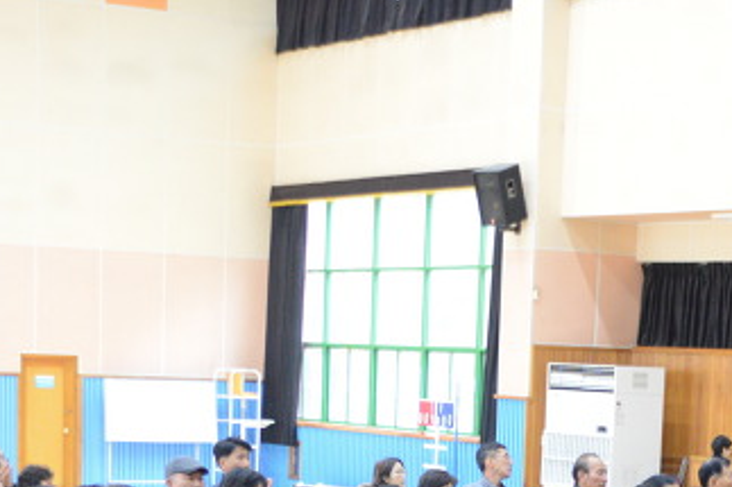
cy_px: 749
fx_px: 2256
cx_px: 544
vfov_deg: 11.7
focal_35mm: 111
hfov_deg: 18.3
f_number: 2.8
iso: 2800
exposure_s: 1/250
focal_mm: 35
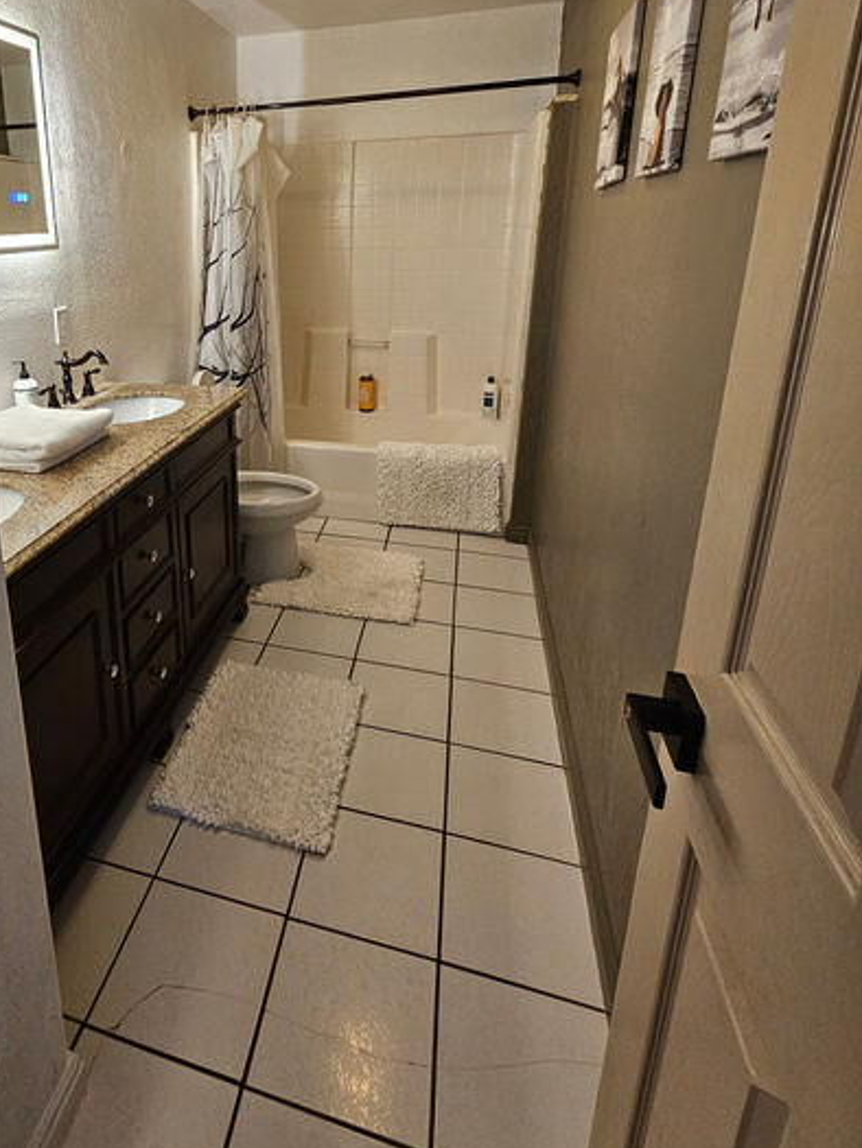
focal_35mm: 19
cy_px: 409
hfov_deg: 65.2
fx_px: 631
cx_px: 234
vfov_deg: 82.5
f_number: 2.2
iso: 250
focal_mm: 2.2
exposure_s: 1/60
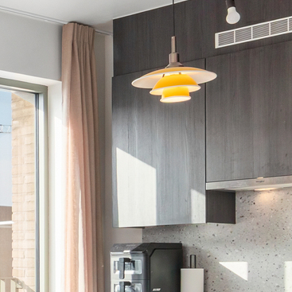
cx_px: -245
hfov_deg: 16.2
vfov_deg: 19.0
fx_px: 849
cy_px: 282
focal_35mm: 89
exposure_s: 1/500
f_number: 11
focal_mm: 16
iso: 250
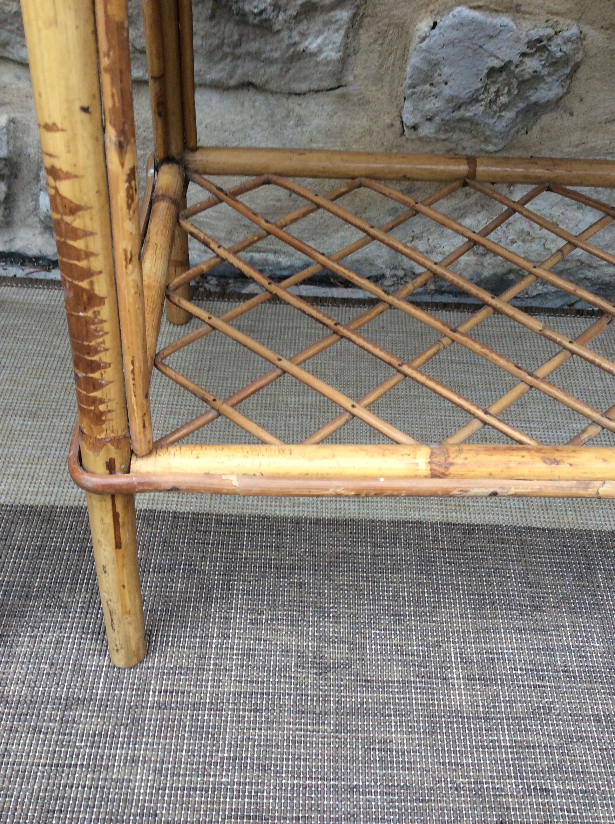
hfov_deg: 44.1
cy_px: 412
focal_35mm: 32
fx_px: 760
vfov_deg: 56.9
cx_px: 308
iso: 64
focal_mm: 3.3
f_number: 2.4
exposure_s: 1/100
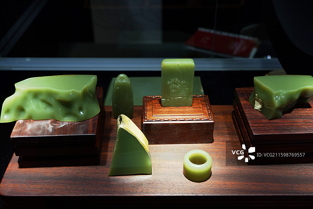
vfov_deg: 33.4
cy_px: 104
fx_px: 348
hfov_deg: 48.4
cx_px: 156
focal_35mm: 40
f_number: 8
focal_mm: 40
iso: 100
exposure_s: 1/40
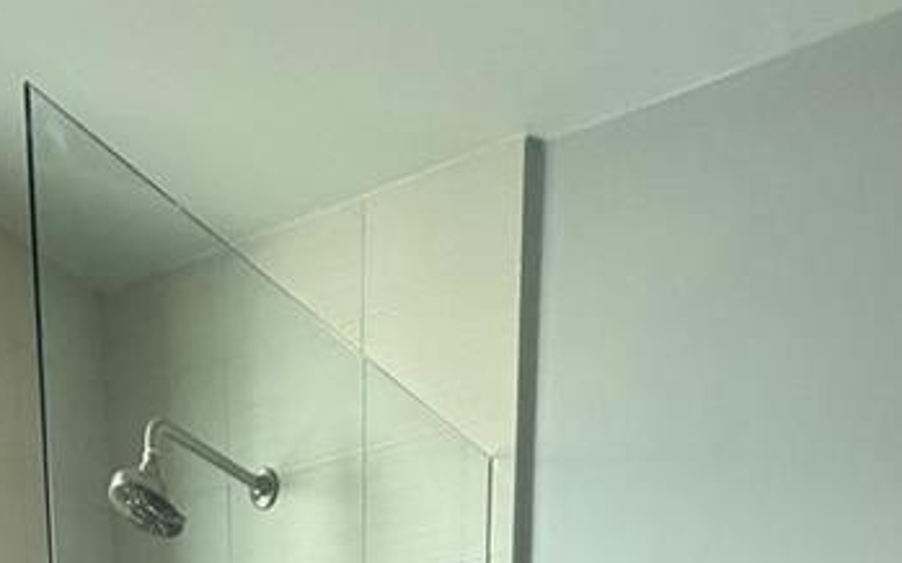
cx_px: 651
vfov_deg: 13.4
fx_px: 1254
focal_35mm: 51
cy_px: 1495
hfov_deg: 38.8
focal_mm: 2.22
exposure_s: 1/103
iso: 320
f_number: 2.2
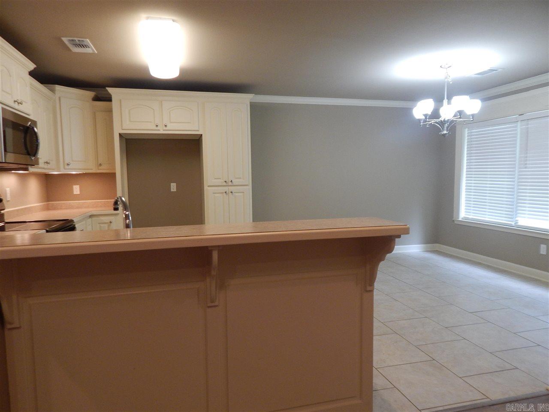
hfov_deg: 76.4
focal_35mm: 22
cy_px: 206
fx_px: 349
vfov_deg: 61.1
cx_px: 274
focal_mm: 4
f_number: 3
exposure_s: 1/30
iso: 220
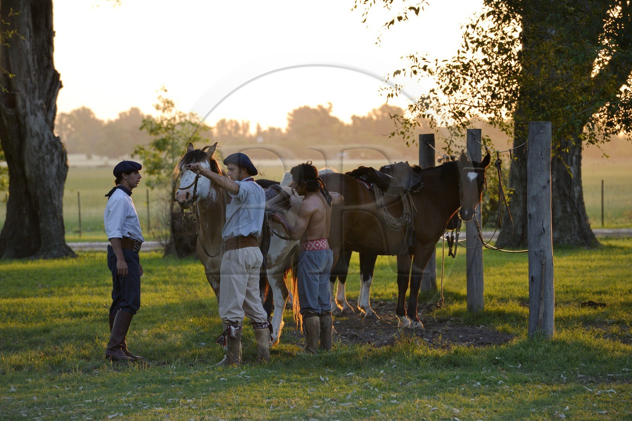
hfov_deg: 11.1
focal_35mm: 185
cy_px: 210
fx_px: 3245
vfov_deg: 7.4
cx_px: 316
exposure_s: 1/500
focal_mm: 185
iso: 1600
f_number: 6.3
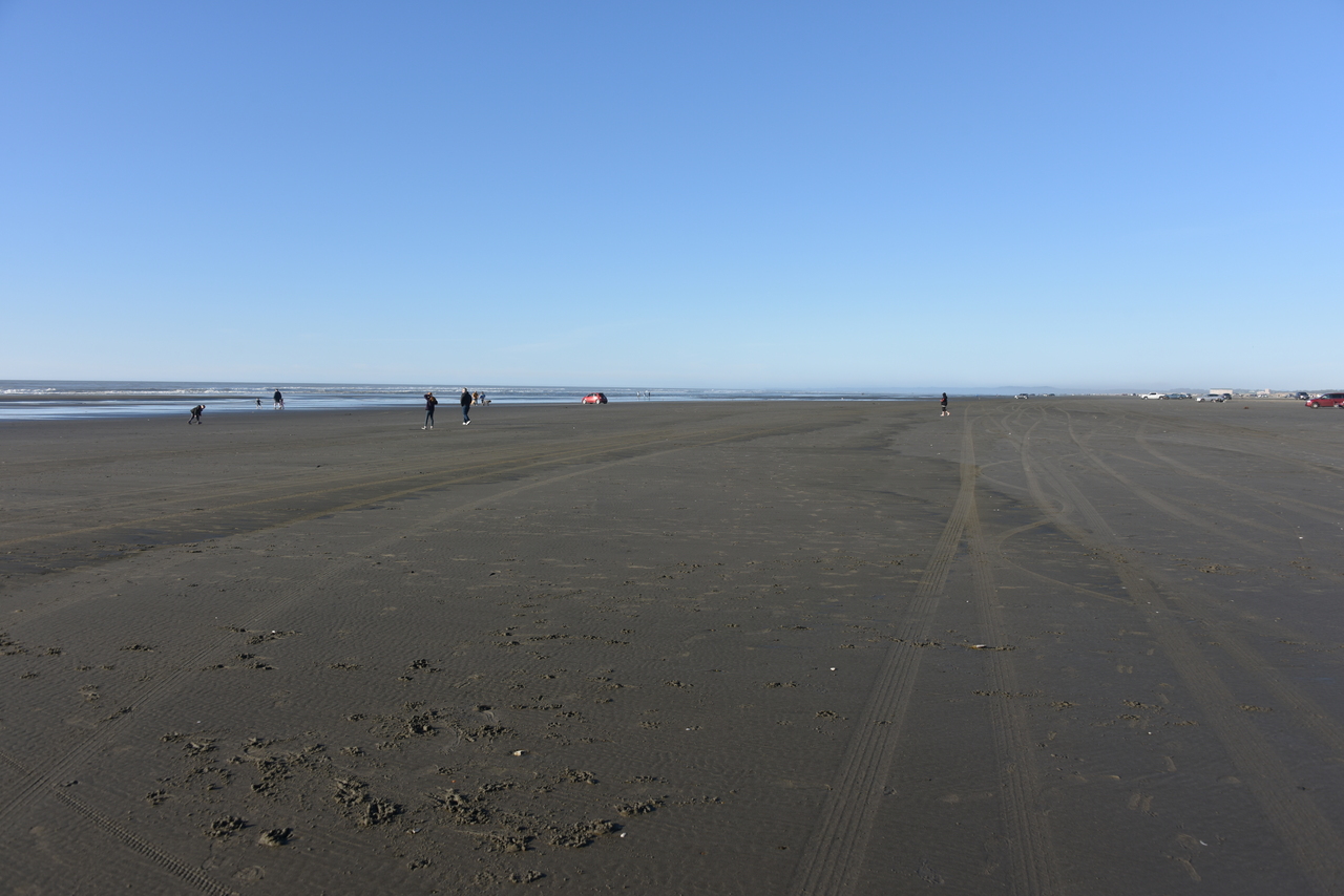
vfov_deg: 46.4
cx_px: 672
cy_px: 448
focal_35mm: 28
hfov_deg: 65.5
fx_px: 1046
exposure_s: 1/250
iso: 100
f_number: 8
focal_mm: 28
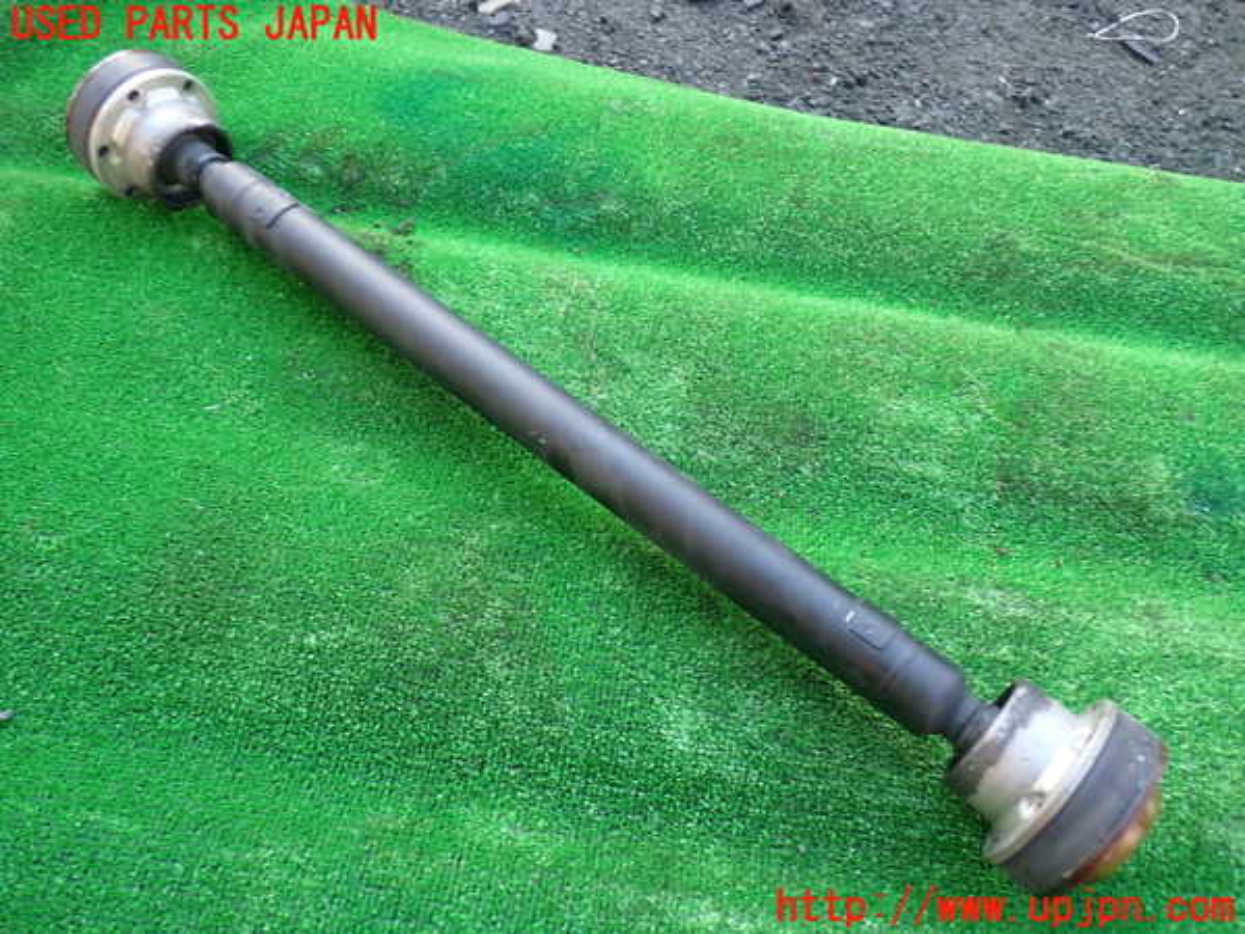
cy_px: 467
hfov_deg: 60.0
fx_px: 1079
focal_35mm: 30
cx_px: 622
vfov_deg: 46.8
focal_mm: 5.4
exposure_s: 1/100
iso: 100
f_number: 2.3
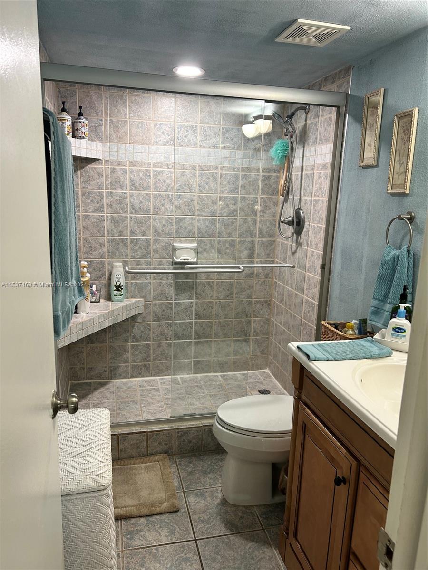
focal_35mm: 26
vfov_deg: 67.3
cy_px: 285
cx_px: 214
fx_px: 429
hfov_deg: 53.1
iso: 100
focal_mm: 5.7
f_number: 1.5
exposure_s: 1/60
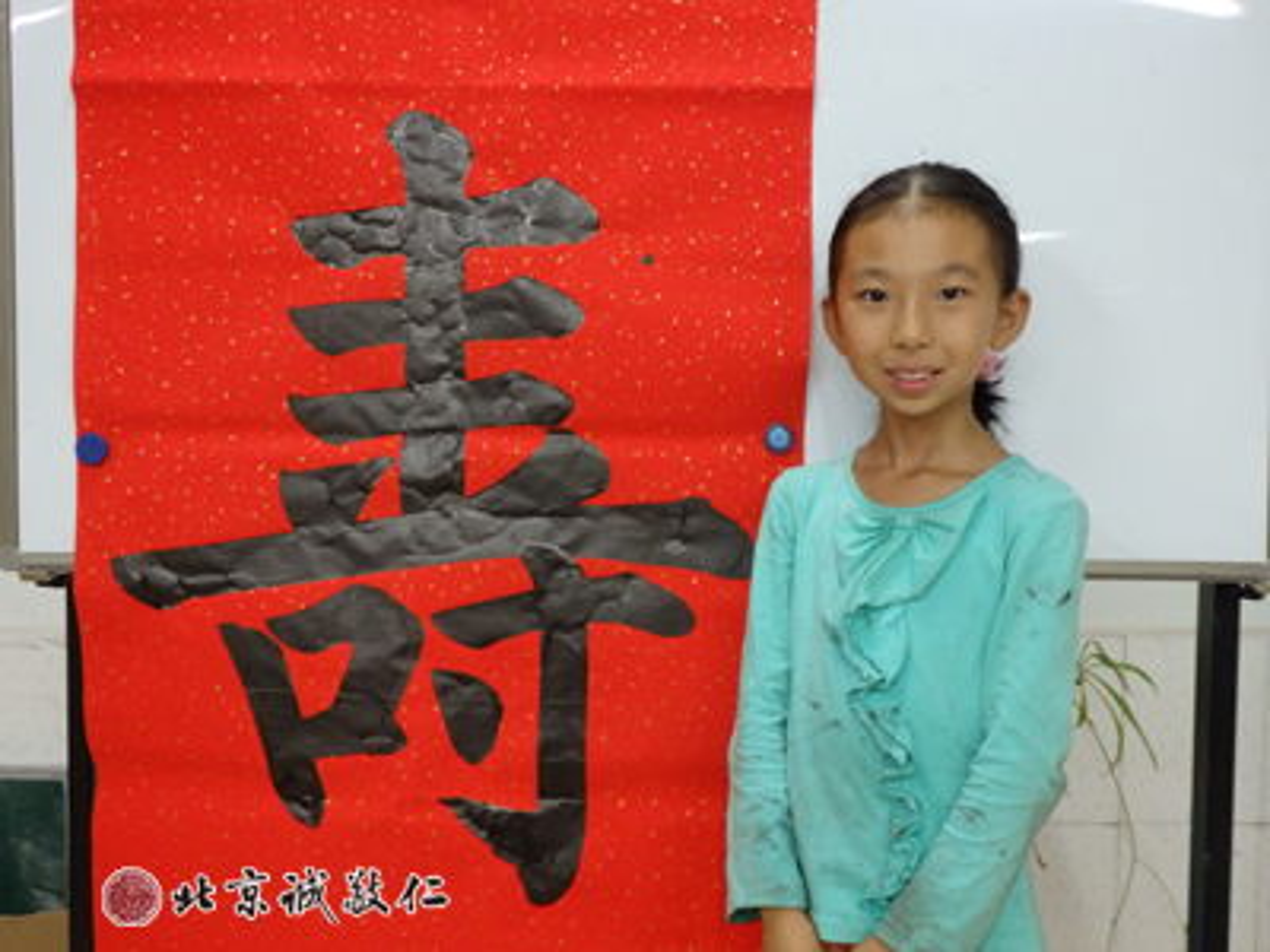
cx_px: 635
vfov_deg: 38.7
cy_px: 476
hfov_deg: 50.1
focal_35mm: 37
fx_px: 1357
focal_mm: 6.6
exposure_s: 1/50
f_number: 3.6
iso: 800
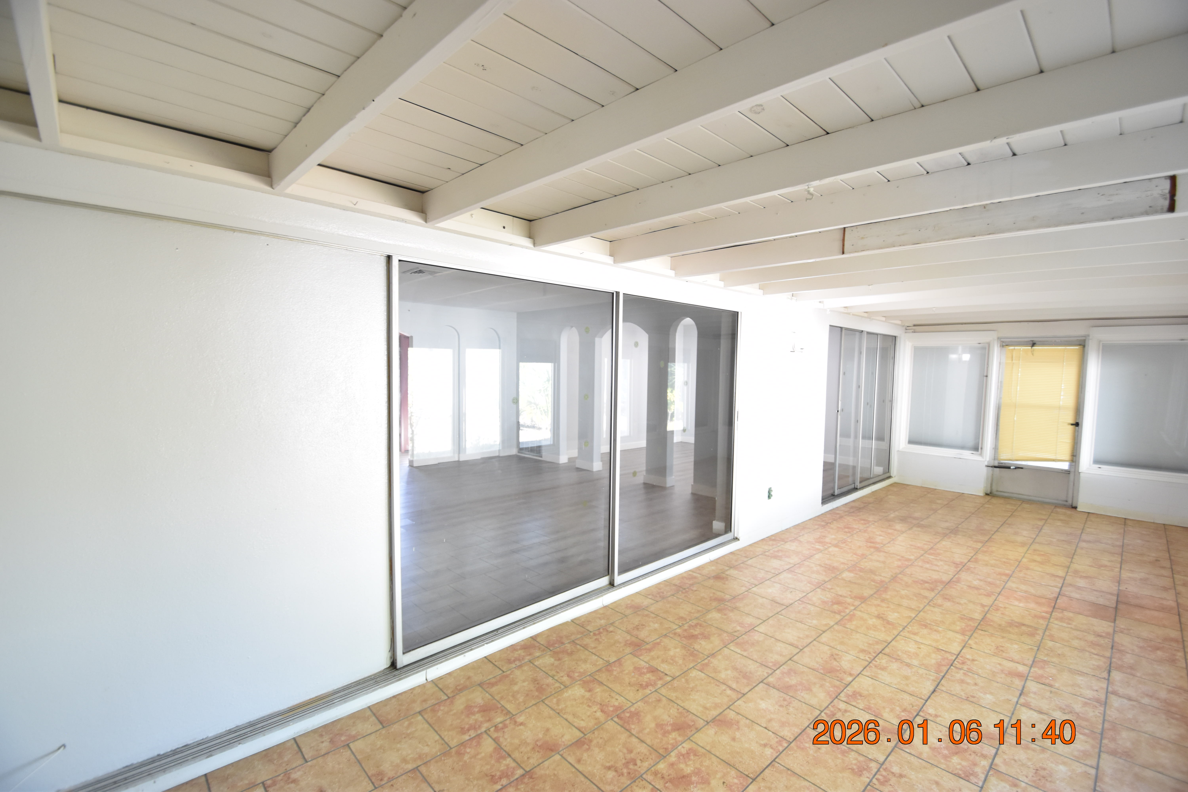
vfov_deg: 77.3
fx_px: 495
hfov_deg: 100.4
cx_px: 594
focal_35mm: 15
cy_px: 396
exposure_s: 1/45
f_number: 3.5
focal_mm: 10
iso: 800
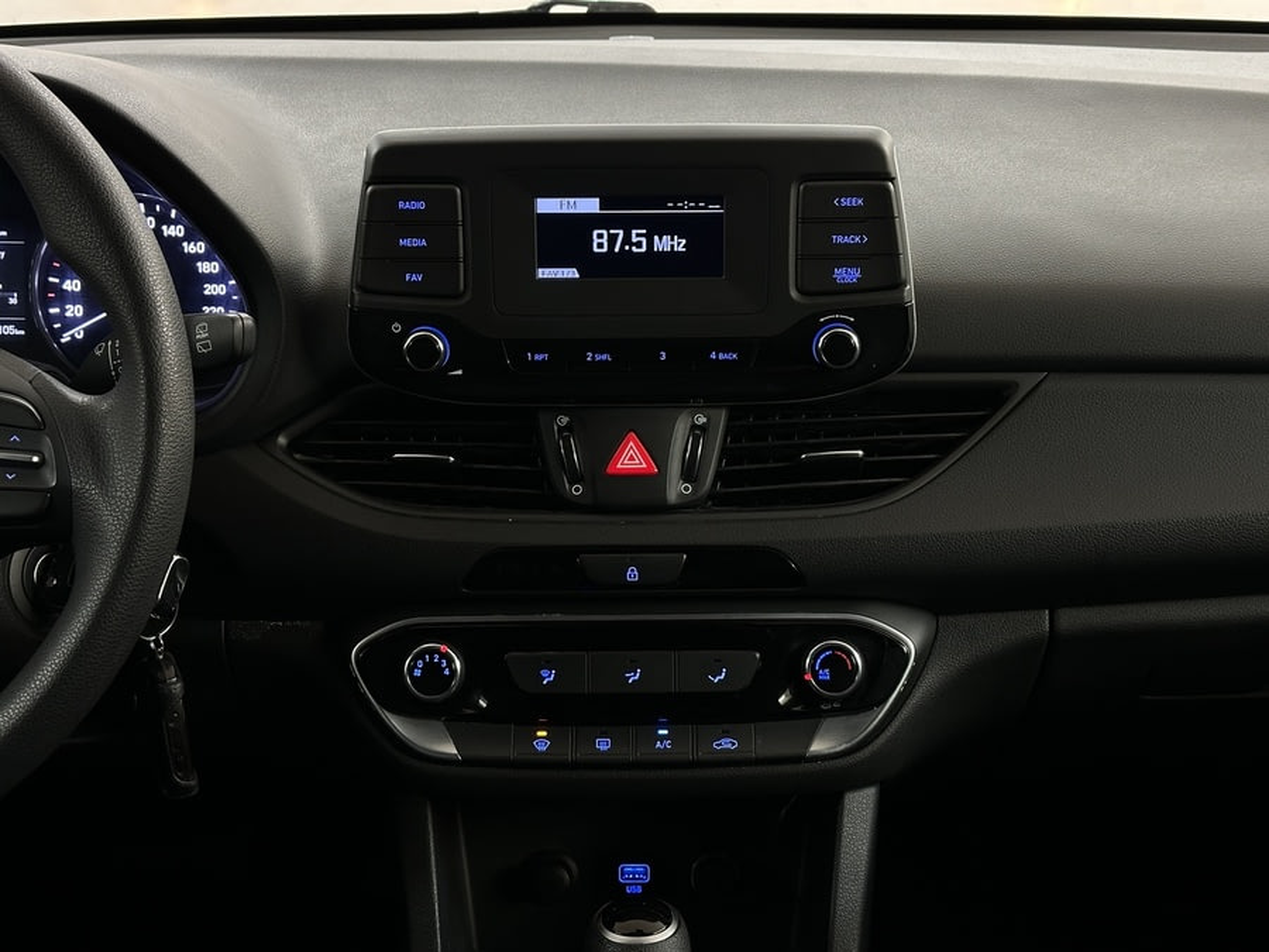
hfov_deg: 39.7
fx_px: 1760
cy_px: 476
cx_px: 634
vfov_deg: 30.3
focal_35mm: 48
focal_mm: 6.86
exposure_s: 1/33
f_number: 1.78
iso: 250
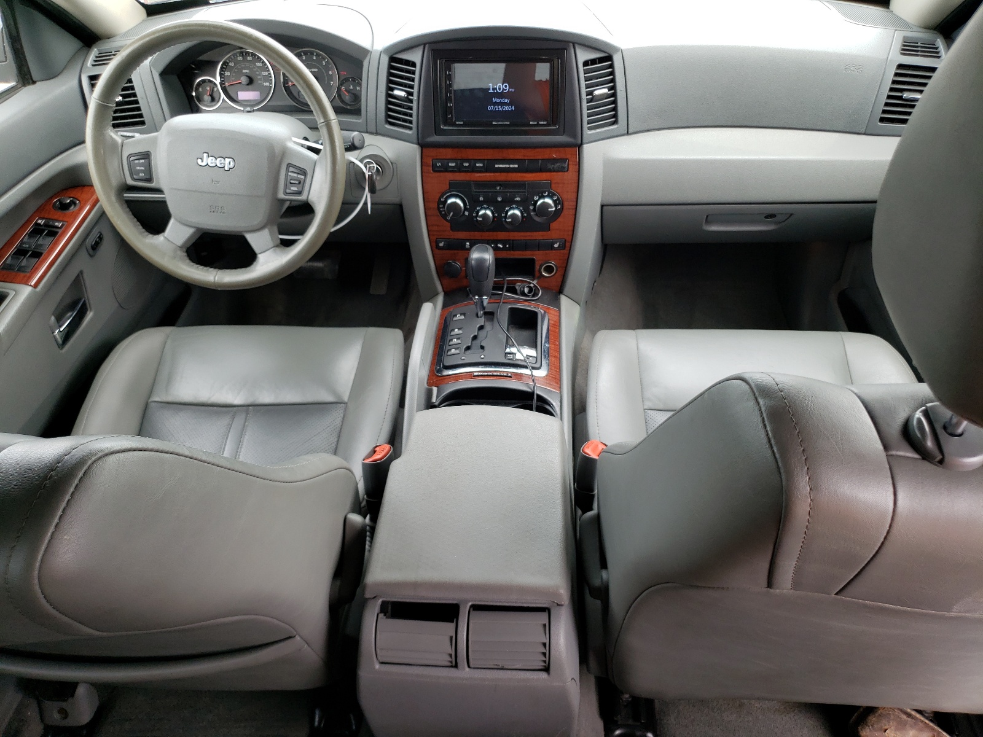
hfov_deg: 67.3
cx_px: 492
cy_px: 368
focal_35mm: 26
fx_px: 738
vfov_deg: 53.1
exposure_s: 1/164
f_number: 1.5
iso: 50
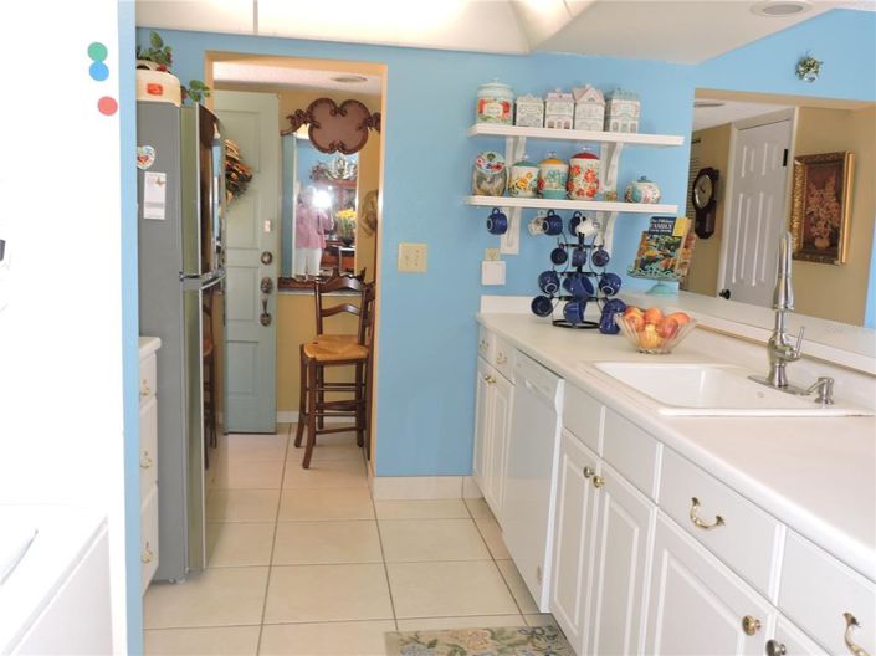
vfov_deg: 46.8
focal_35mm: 30
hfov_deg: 60.0
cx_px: 438
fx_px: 759
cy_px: 328
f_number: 3.1
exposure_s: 1/30
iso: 200
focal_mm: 5.4
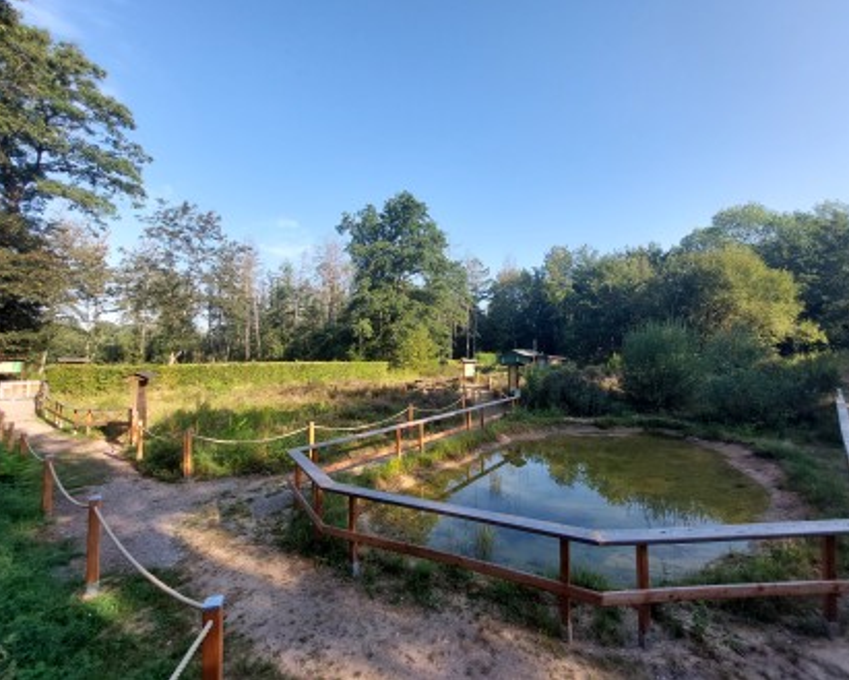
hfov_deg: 100.7
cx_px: 439
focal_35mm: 14
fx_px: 352
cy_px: 331
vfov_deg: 88.0
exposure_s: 1/519
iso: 50
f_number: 2.2
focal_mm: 1.74
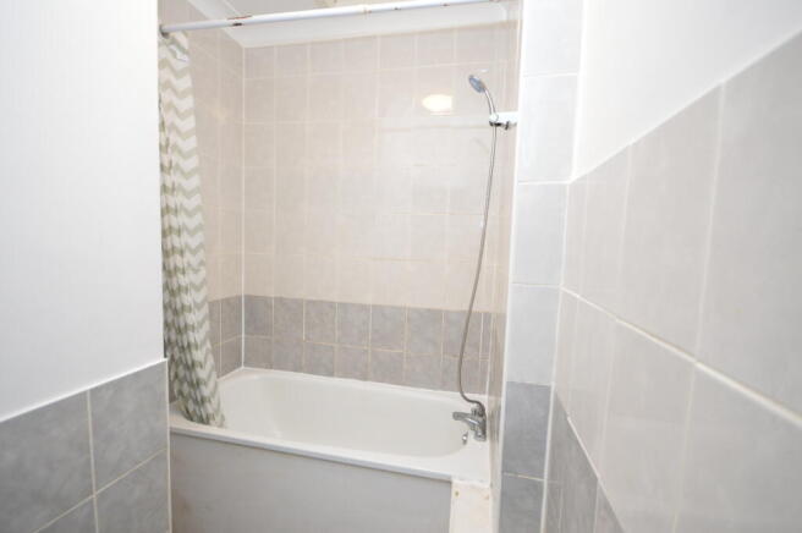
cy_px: 266
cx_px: 401
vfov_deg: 77.2
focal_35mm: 15
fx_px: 334
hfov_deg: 100.4
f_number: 4
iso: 800
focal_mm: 10
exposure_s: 1/60
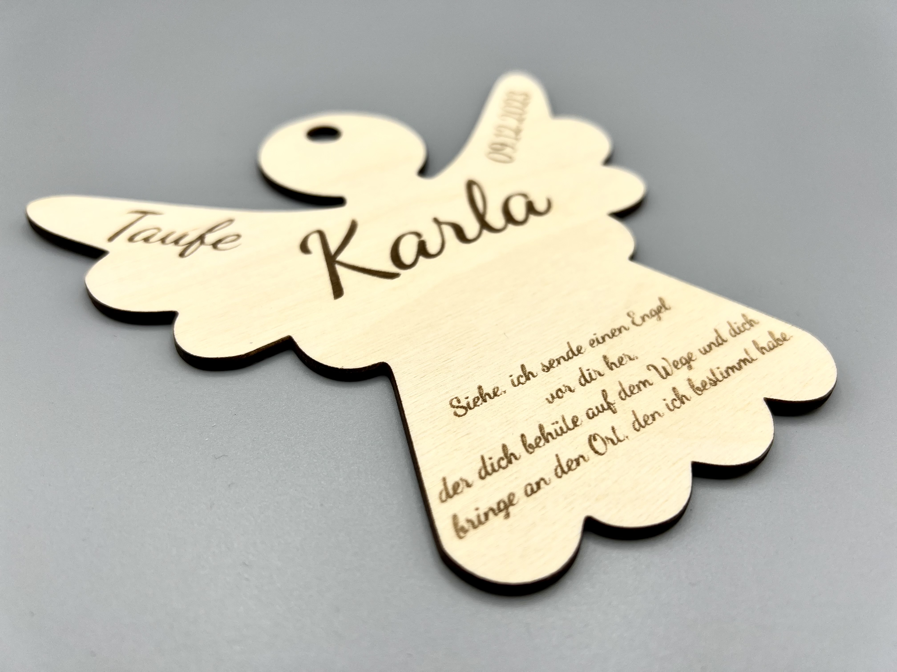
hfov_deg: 67.3
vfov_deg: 53.1
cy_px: 336
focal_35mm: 26
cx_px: 448
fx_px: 674
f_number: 1.5
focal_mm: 5.7
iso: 50
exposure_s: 1/1621
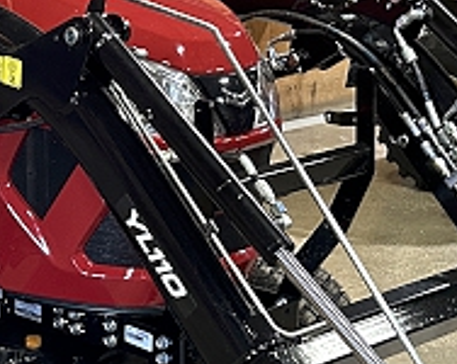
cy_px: 201
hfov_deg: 17.7
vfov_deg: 14.2
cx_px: 134
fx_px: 1459
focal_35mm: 108
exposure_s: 1/60
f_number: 1.5
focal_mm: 5.7
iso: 400
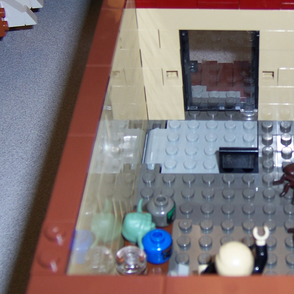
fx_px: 759
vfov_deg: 21.9
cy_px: 124
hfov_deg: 21.4
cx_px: 267
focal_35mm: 79
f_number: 3.4
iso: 80
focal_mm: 8.2
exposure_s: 1/60
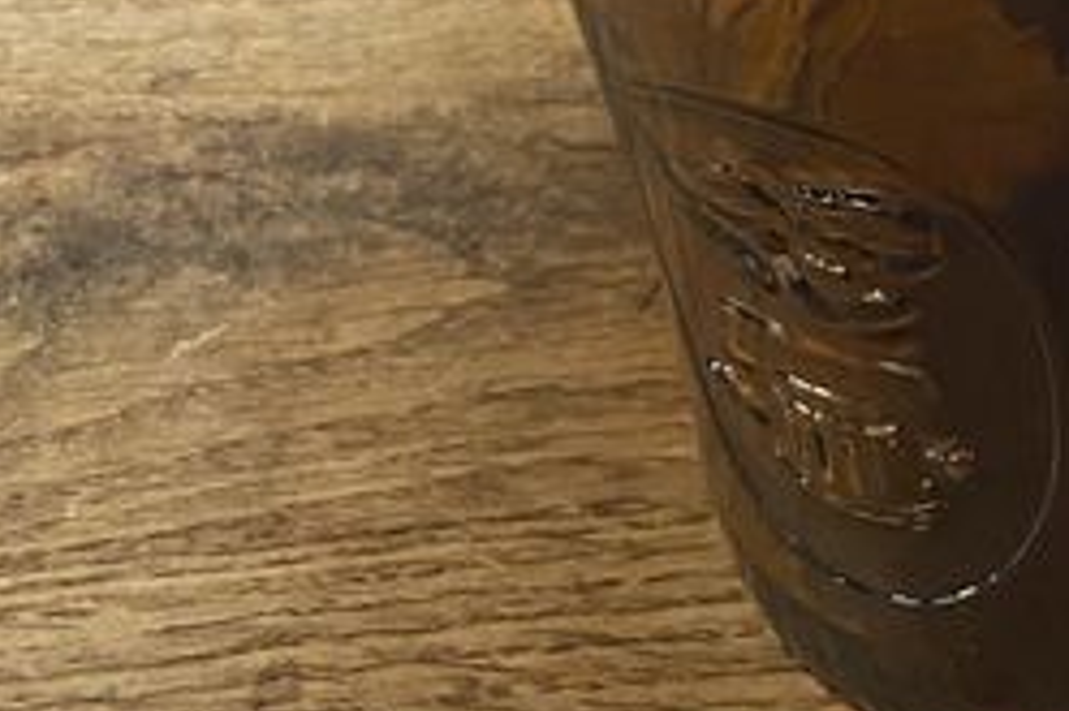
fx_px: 3234
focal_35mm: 109
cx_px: 1599
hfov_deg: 17.0
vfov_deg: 11.3
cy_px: -728
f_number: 1.8
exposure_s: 1/50
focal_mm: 4.25
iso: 125
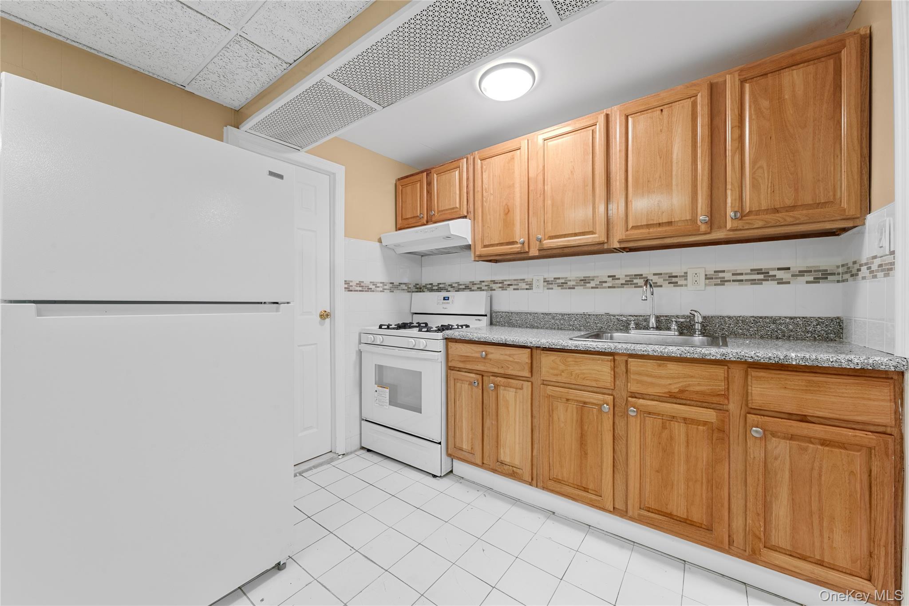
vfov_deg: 81.2
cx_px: 454
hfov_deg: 104.3
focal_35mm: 14
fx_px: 353
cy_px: 303
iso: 400
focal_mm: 14
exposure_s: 1.6
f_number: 13
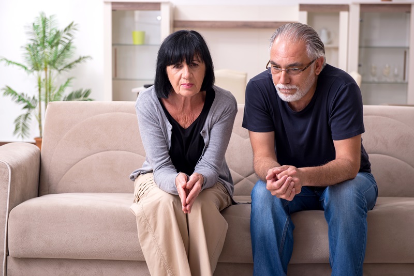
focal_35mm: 70
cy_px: 138
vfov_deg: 19.5
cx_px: 207
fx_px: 805
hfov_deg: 28.8
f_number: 5
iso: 100
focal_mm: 70
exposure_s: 1/100
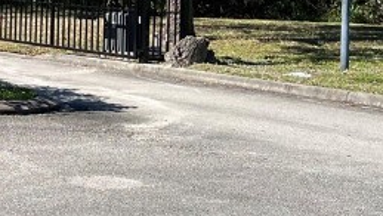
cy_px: -78
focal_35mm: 112
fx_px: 1138
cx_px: -247
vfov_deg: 10.6
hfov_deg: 16.7
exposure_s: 1/3257
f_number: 1.5
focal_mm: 5.7
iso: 50
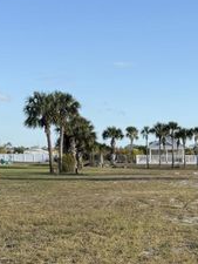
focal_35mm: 71
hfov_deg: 20.1
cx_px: 200
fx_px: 541
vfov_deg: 26.3
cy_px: 245
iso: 80
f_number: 1.78
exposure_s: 1/2801
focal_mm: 6.76
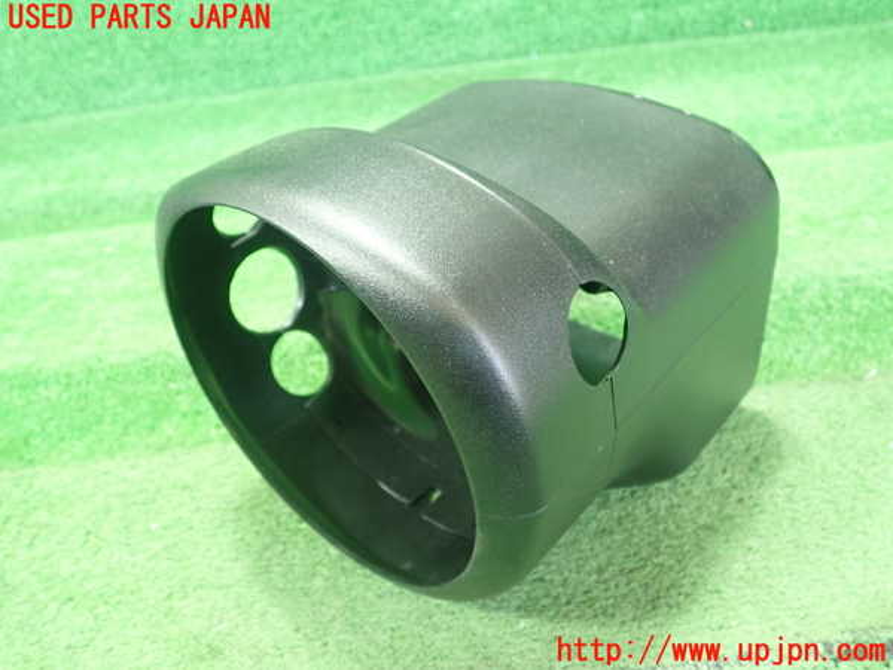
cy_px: 335
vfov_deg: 46.8
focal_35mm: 30
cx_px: 446
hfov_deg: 60.0
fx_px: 774
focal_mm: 5.5
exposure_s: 1/60
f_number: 2.3
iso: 800
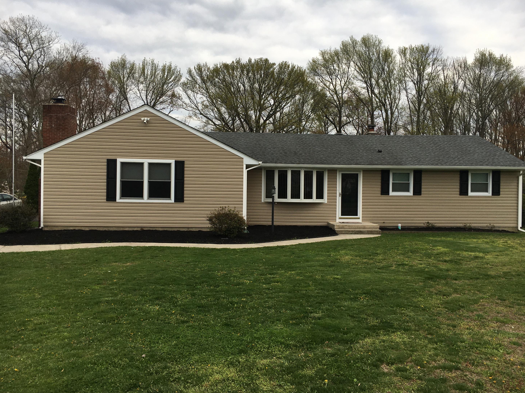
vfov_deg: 46.8
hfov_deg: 60.0
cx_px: 270
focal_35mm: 30
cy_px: 200
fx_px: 455
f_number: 2.2
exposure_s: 1/340
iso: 25
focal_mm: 4.15
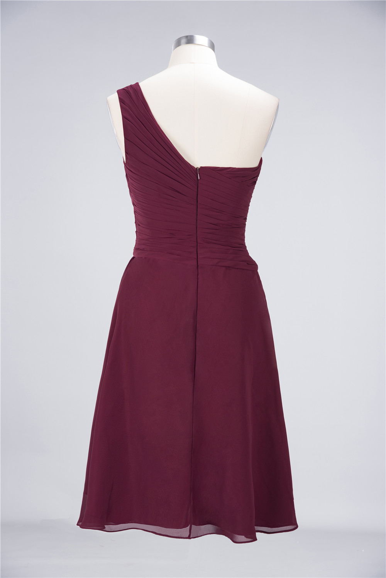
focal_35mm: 78
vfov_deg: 26.0
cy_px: 289
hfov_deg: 17.5
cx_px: 193
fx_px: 1253
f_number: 10
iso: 100
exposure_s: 1/100
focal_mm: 78
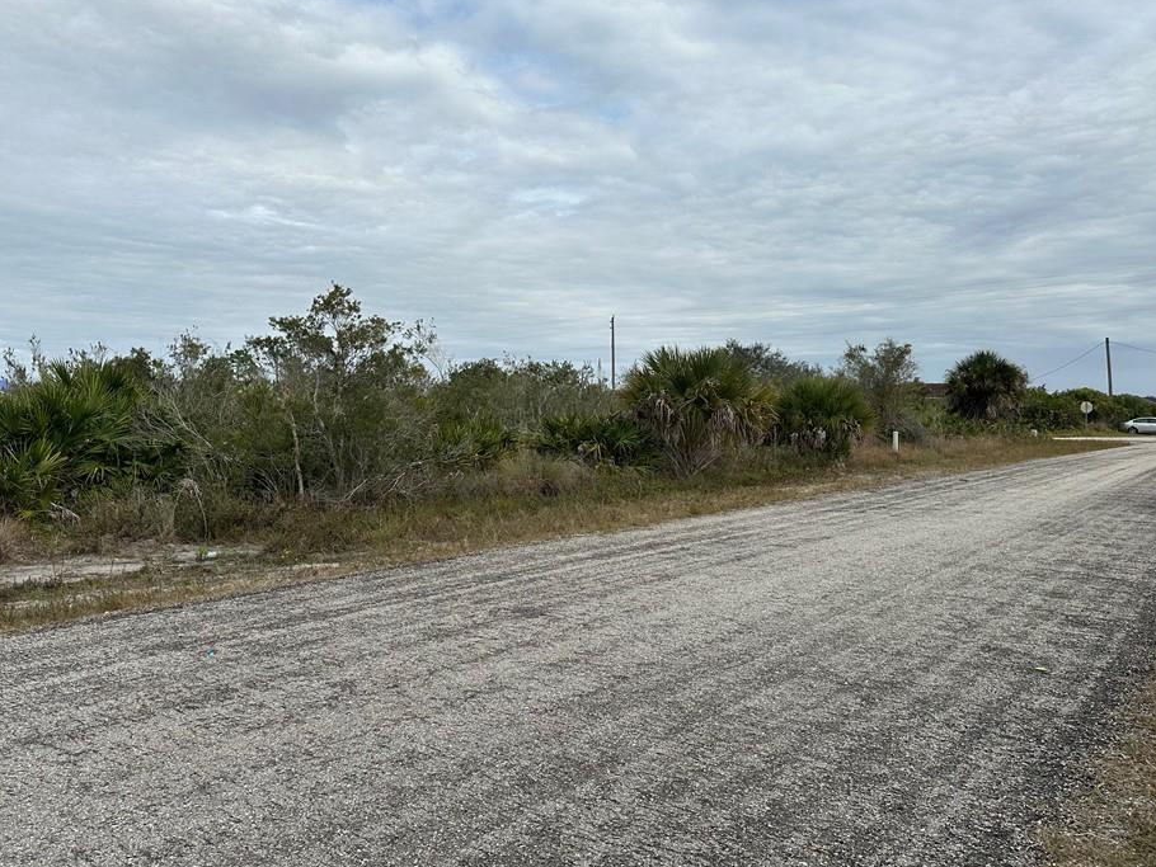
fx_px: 902
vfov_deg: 51.3
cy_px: 399
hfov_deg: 65.1
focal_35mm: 27
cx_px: 518
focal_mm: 6.86
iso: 80
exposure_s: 1/6623
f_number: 1.78
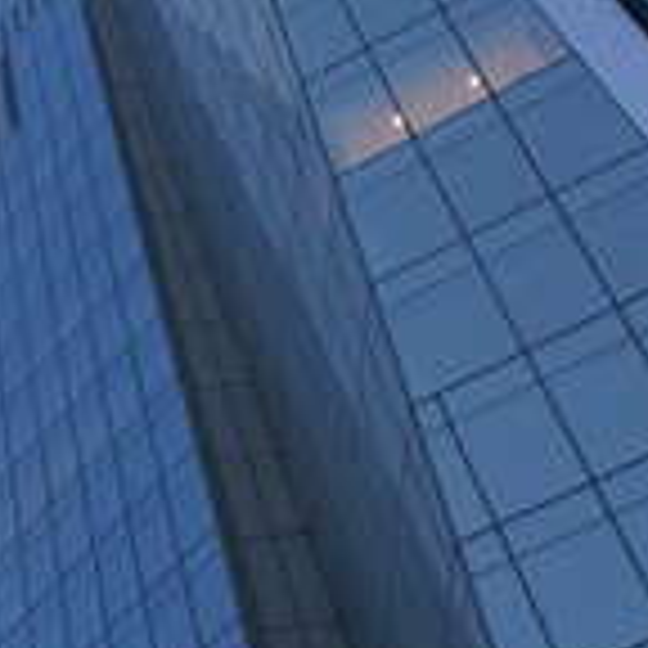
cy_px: 1148
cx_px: -418
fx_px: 2393
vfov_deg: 13.8
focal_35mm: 113
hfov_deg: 14.1
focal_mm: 16
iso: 800
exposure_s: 1/160
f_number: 4
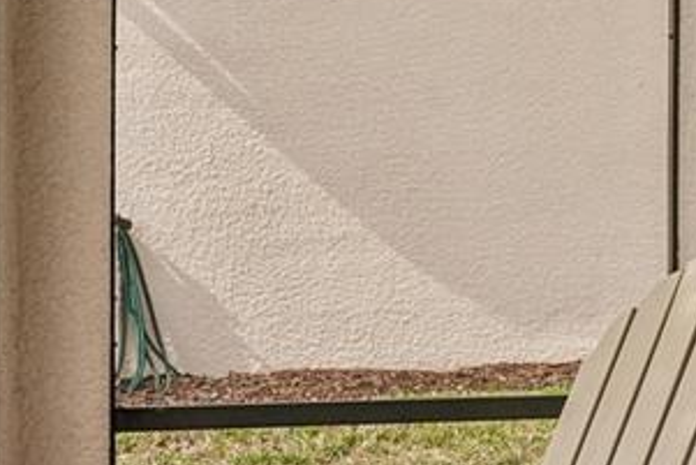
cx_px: 858
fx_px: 2302
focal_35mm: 119
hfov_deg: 16.4
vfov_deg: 11.5
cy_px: 162
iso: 400
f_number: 8
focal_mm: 35
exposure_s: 1/500
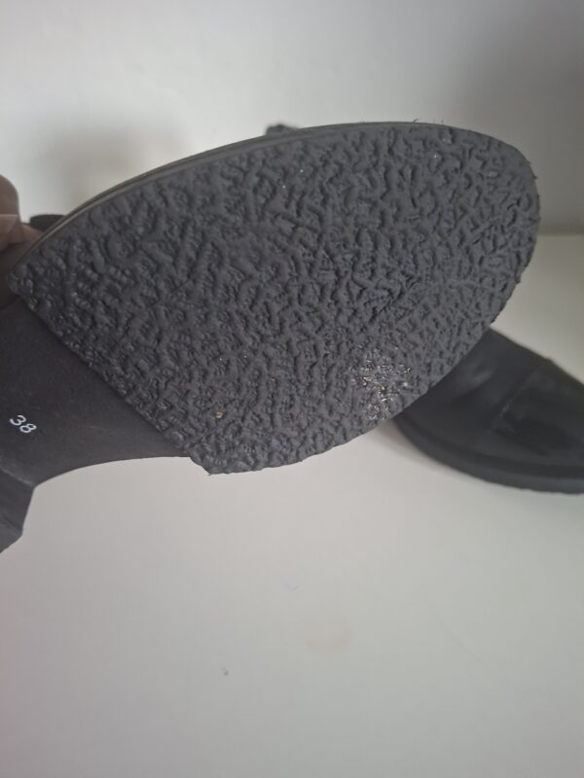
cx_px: 292
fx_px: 517
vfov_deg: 73.9
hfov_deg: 58.9
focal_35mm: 23
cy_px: 389
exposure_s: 1/25
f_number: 1.8
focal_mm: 5.54
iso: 400
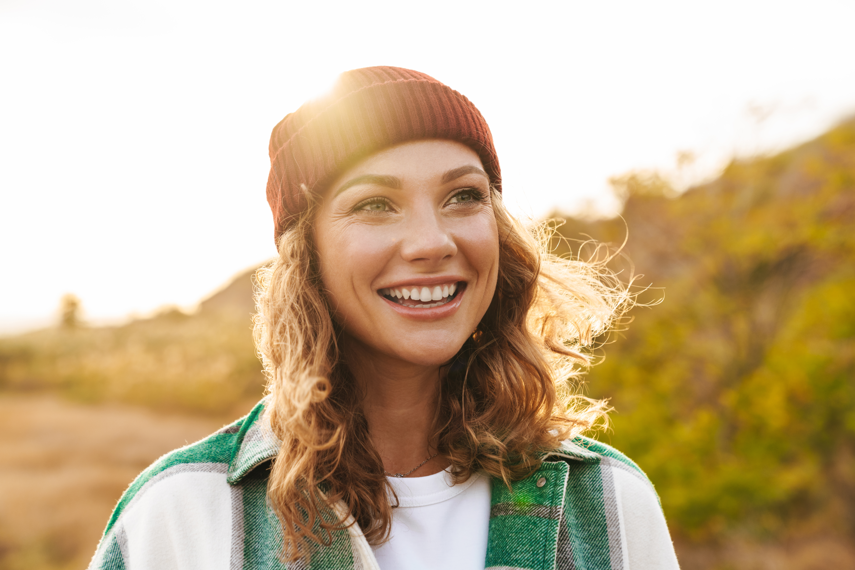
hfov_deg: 28.8
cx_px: 428
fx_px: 1663
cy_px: 285
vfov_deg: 19.5
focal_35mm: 70
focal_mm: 70
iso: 320
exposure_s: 1/250
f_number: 4.5
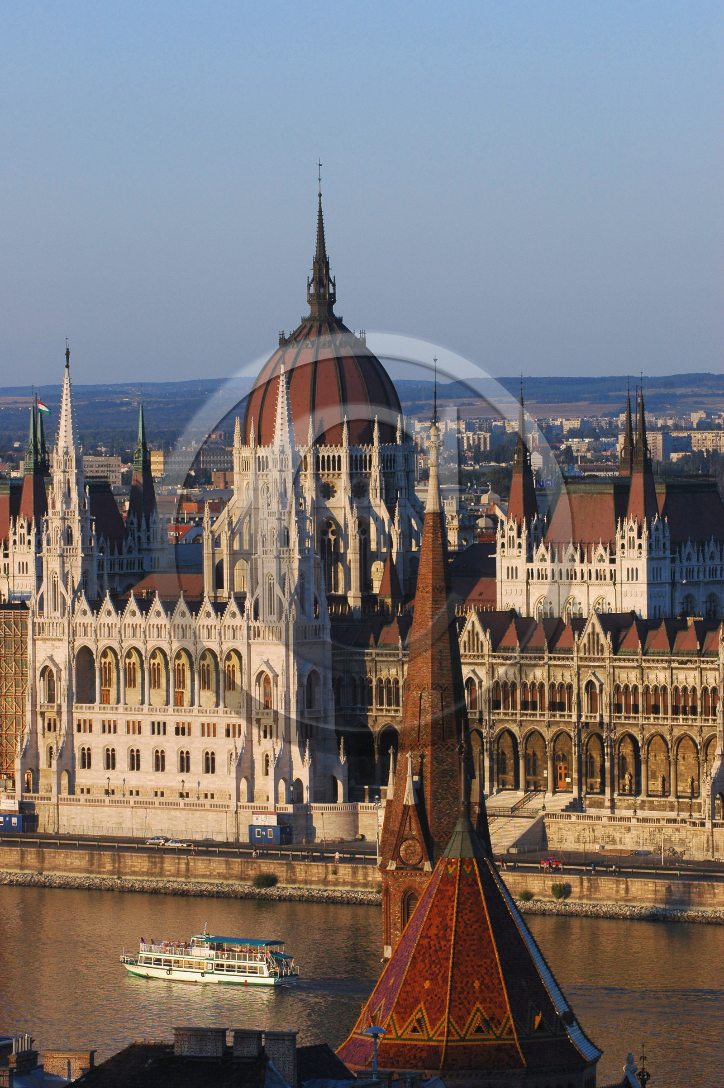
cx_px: 362
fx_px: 6119
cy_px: 544
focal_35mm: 202
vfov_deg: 10.2
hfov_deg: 6.8
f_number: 8
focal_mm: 135
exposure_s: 1/250
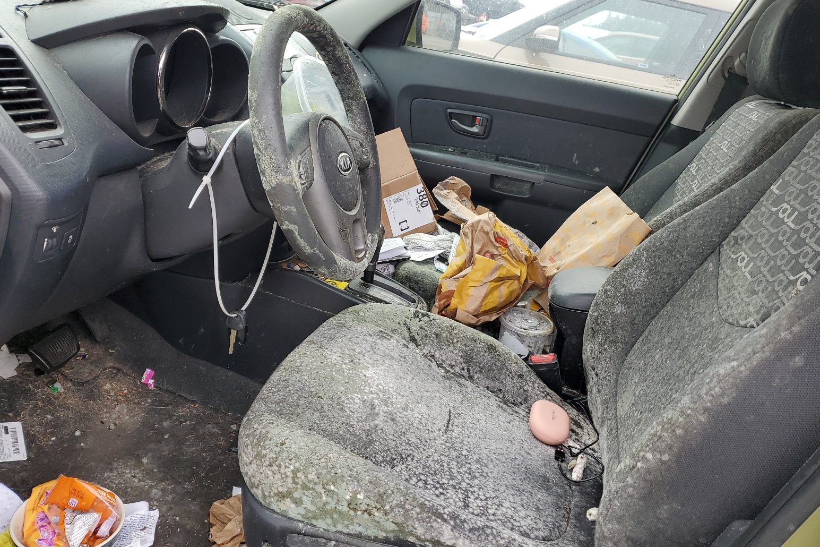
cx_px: 399
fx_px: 638
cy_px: 277
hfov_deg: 65.5
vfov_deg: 46.4
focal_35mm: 28
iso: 50
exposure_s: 1/256
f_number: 1.5
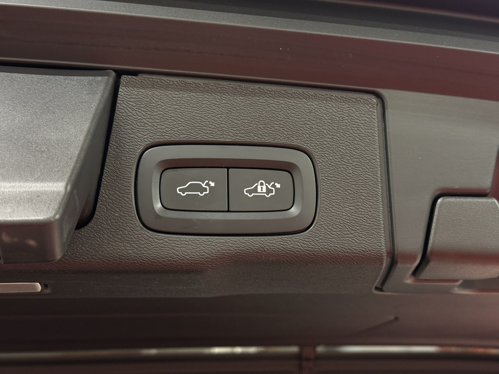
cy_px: 187
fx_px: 692
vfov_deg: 30.3
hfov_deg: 39.7
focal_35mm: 48
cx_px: 250
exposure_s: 1/60
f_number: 1.78
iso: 250
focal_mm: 6.76
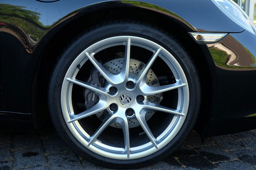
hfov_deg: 41.9
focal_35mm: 47
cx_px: 128
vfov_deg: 28.6
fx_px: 334
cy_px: 85
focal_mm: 31.5
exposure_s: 1/150
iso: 200
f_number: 3.6
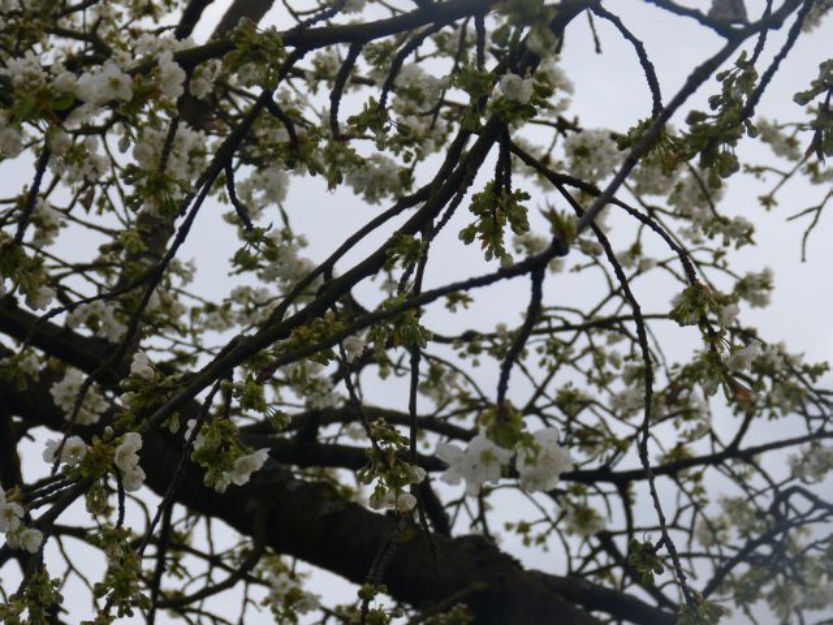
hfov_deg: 12.7
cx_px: 416
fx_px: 3730
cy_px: 312
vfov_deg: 9.6
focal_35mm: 155
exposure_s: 1/640
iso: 100
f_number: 4
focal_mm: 27.9
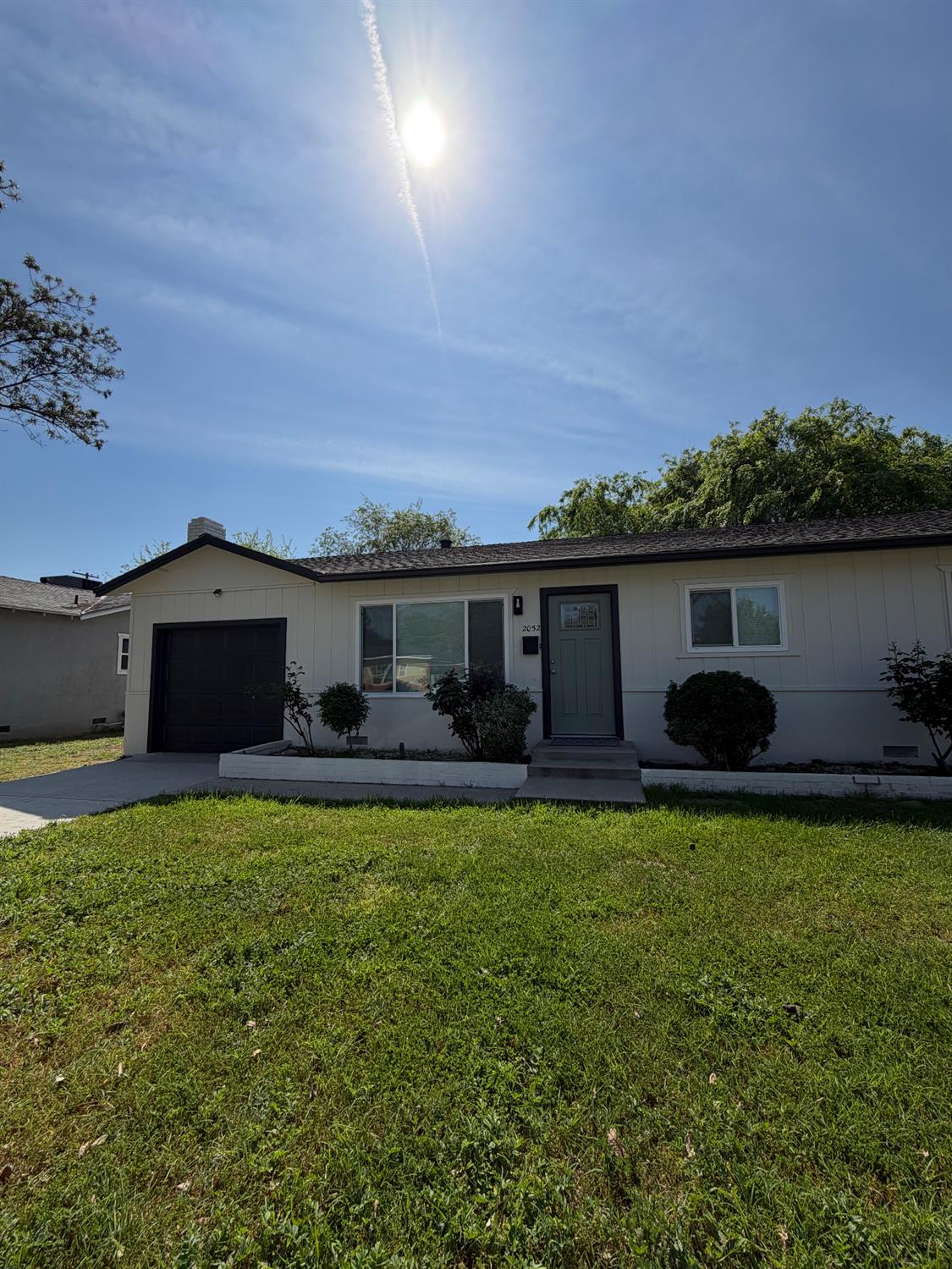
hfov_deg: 85.7
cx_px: 476
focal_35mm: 14
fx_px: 513
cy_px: 634
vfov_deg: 102.0
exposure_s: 1/1656
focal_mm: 2.22
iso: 20
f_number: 2.2
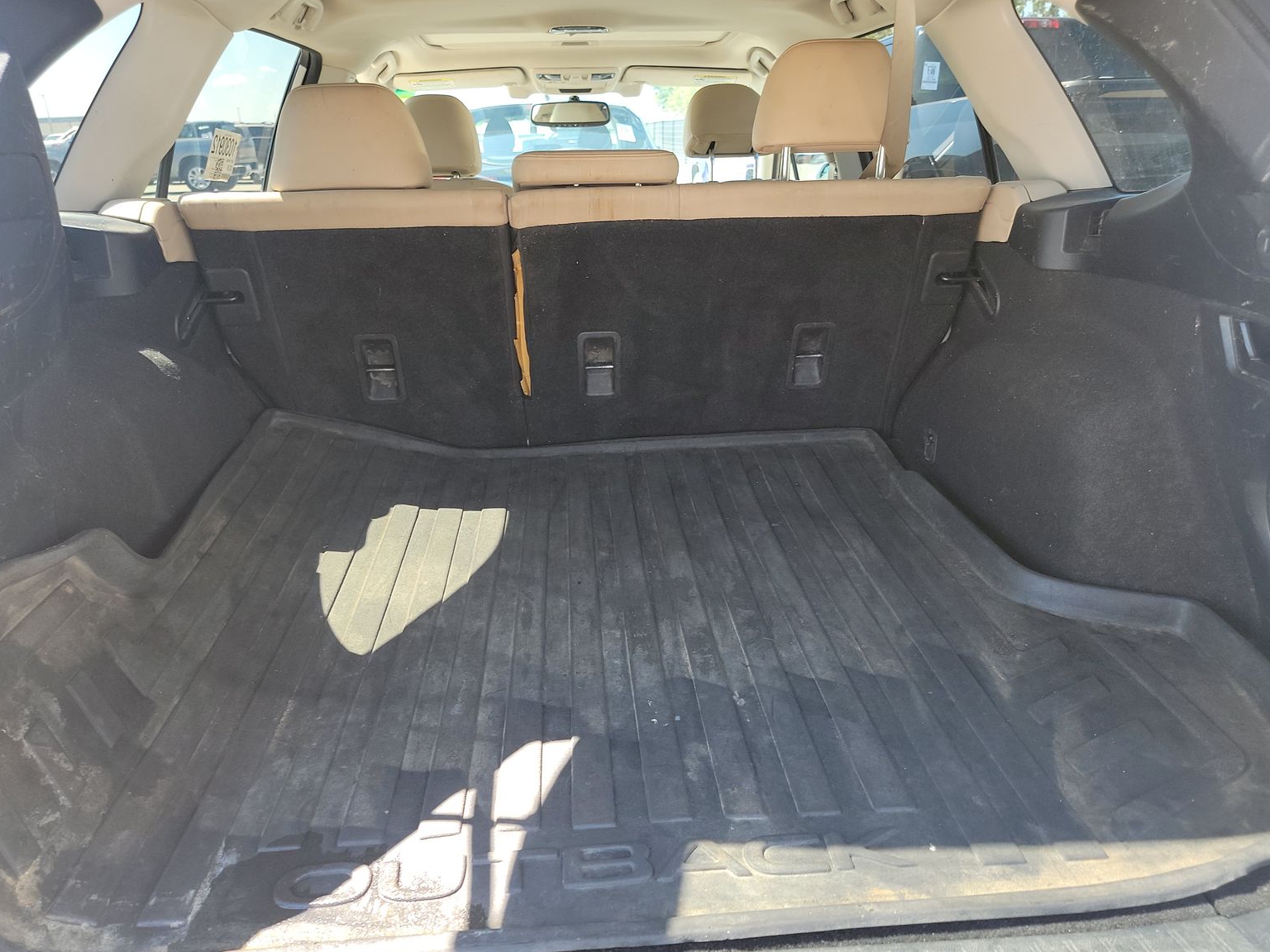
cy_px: 467
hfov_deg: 69.4
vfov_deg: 54.9
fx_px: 917
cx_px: 614
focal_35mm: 25
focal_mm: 6.7
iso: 71
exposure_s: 1/59
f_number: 1.8
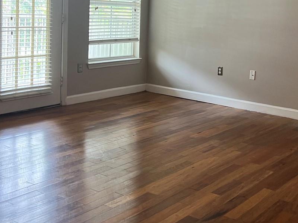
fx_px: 448
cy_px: 39
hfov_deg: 36.0
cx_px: 221
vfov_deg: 27.4
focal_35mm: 52
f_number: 1.5
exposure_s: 1/60
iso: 160
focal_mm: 5.7
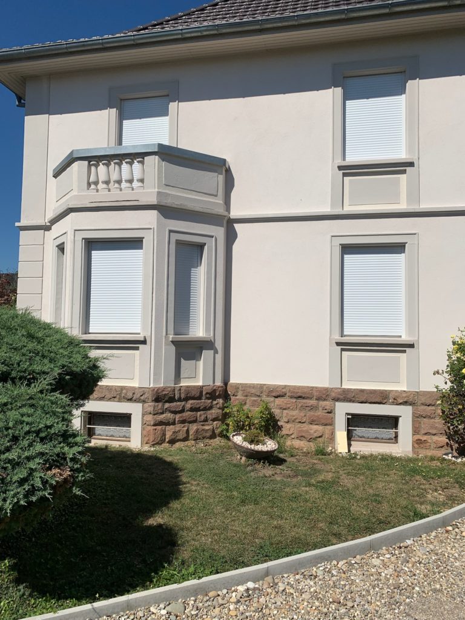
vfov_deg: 67.3
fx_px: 466
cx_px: 232
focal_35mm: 26
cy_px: 310
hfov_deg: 53.1
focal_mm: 4.25
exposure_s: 1/5405
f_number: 1.8
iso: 25
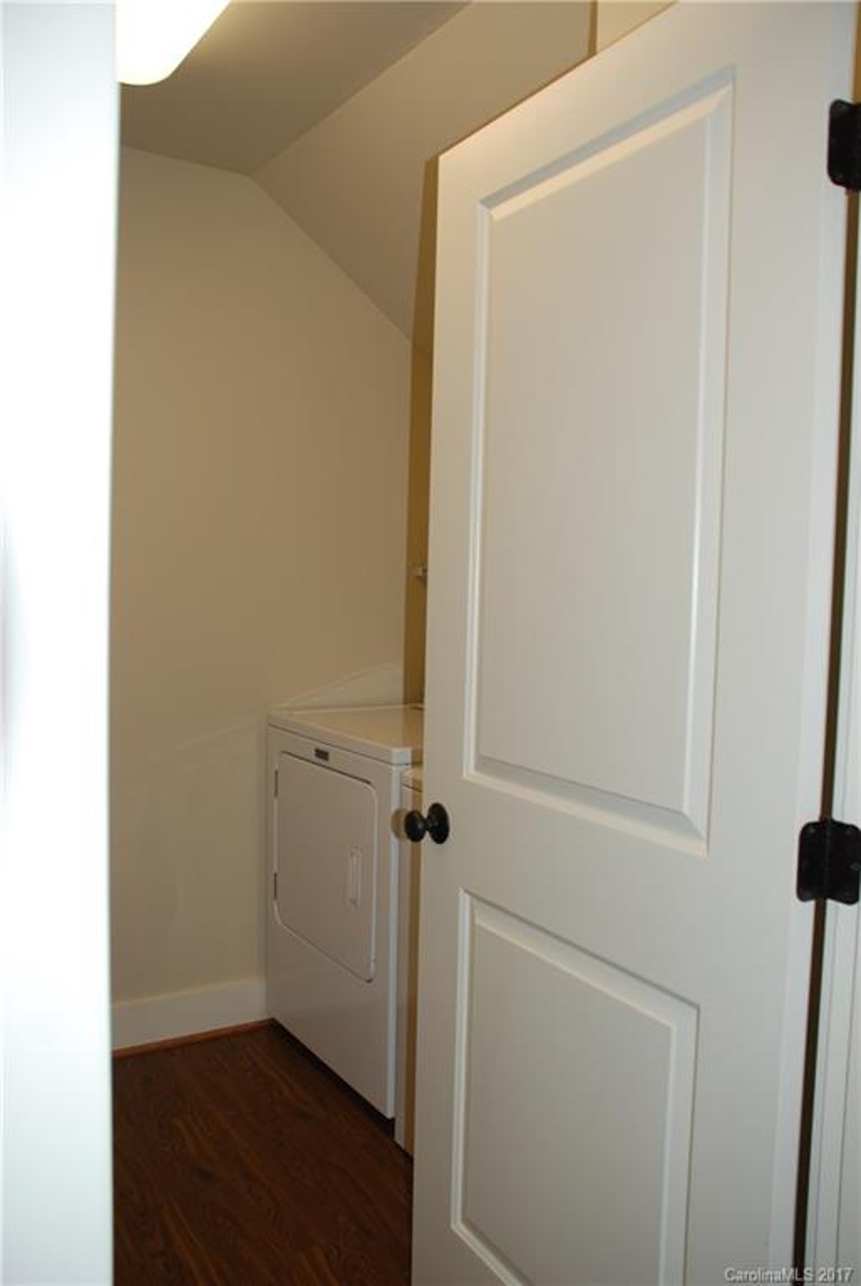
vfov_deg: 61.9
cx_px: 430
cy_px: 643
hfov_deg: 43.7
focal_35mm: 30
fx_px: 1073
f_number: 3.8
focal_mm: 20
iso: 200
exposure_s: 1/60
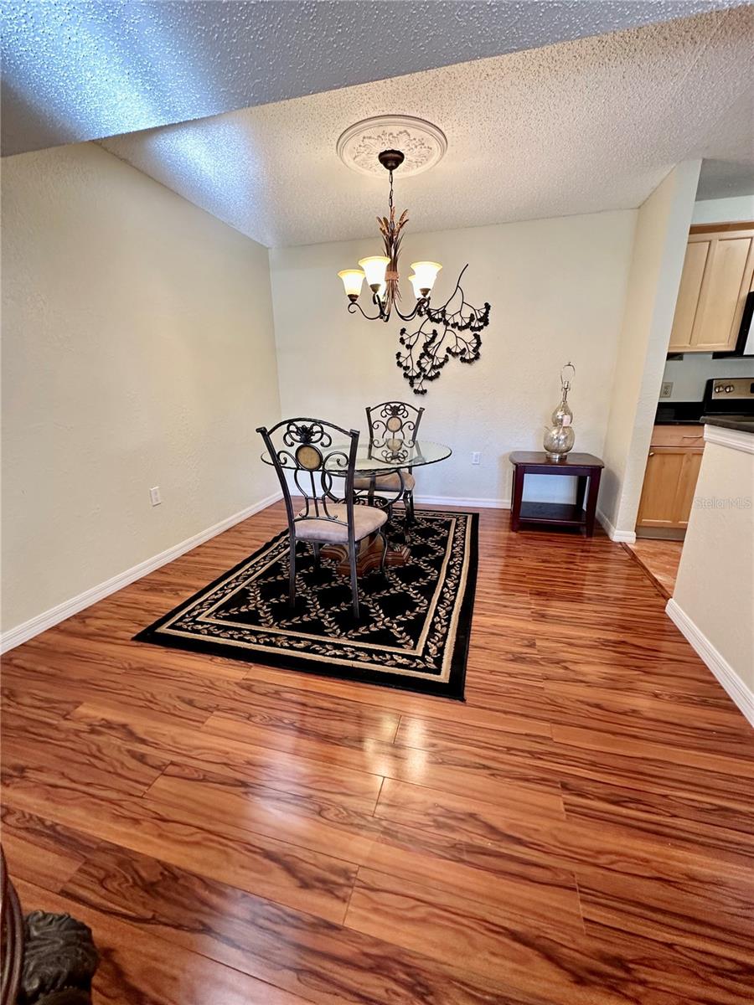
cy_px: 502
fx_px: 407
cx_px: 377
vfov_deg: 102.1
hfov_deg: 85.7
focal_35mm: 14
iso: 160
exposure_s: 1/60
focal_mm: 2.22
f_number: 2.2
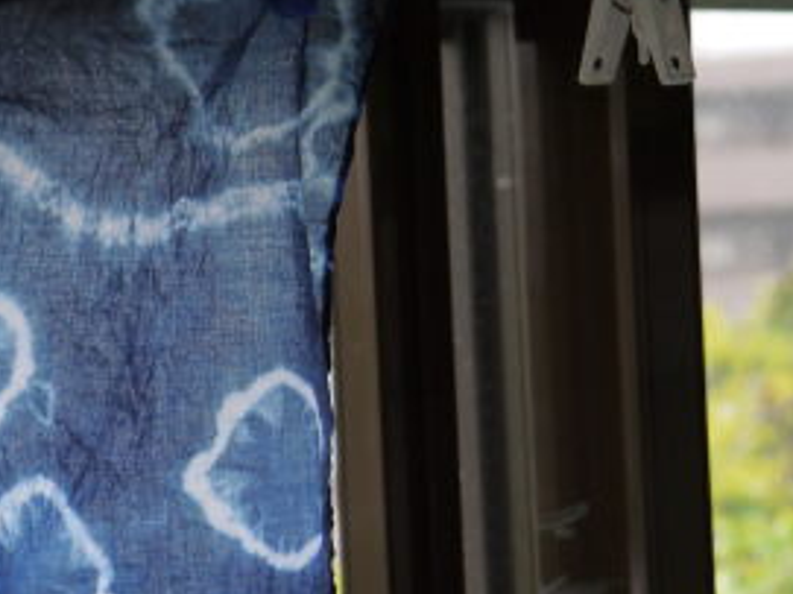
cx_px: -35
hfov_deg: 10.5
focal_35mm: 186
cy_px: 462
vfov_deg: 8.0
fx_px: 4259
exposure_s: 1/80
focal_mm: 42
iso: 160
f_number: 5.6
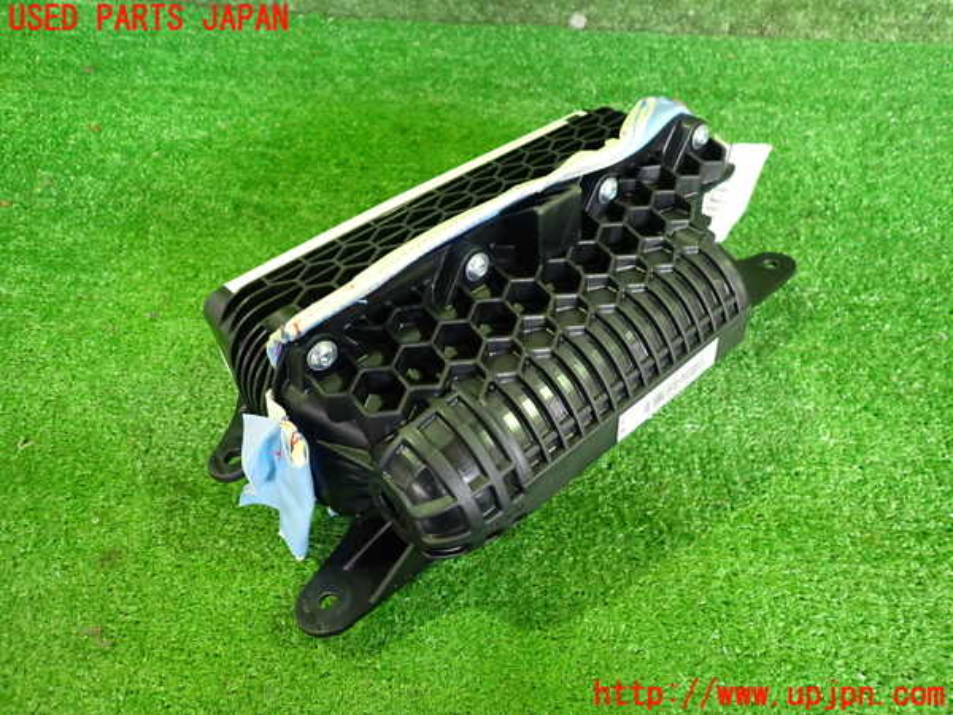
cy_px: 358
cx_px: 476
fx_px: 688
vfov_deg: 54.9
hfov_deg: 69.4
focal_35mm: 25
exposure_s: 1/30
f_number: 2
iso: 640
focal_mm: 4.5
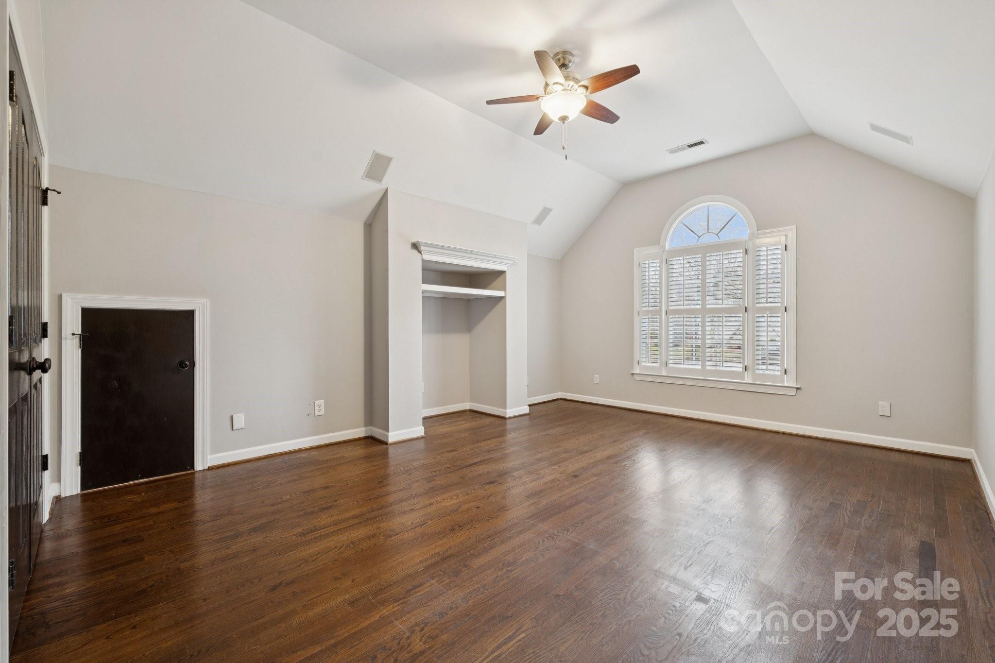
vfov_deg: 81.2
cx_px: 498
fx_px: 387
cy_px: 332
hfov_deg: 104.3
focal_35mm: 14
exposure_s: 1/2
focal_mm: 14
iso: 160
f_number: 7.1
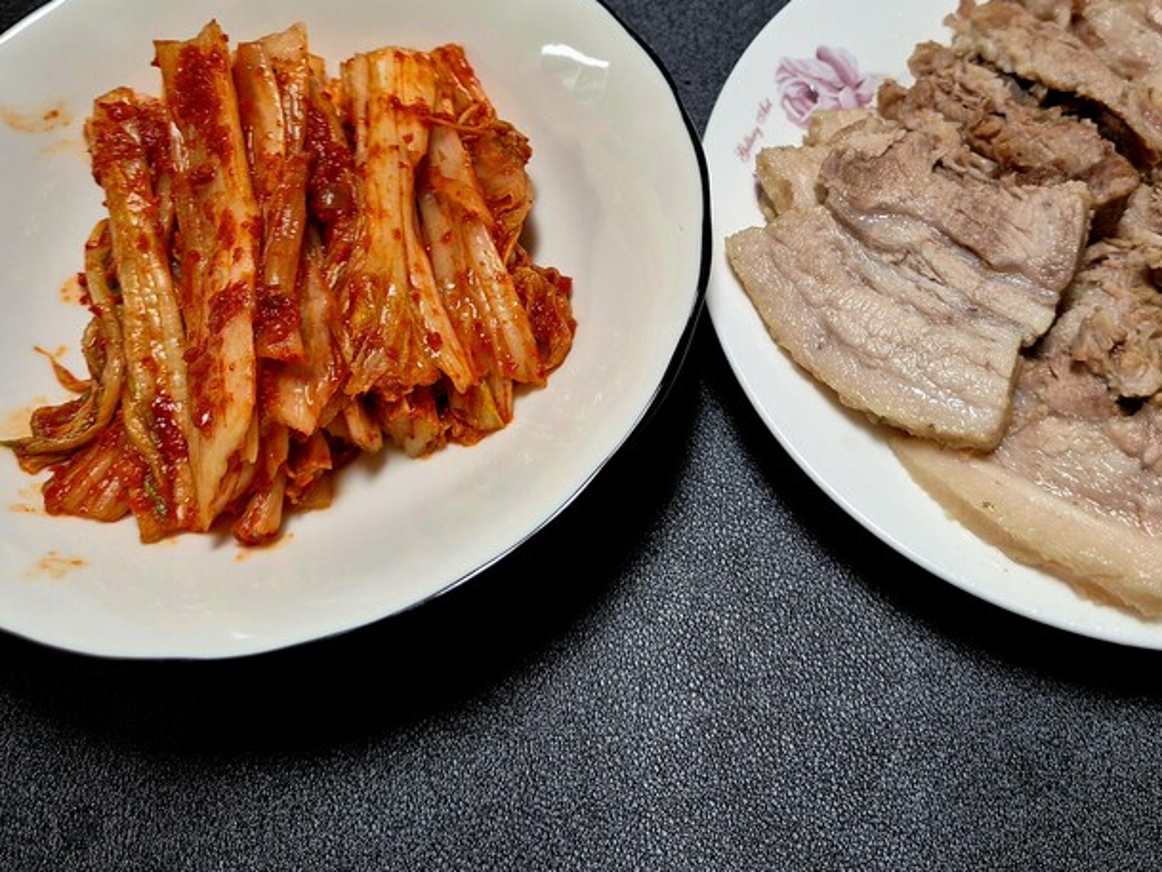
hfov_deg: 53.5
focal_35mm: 34
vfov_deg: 40.9
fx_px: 1142
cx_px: 704
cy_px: 241
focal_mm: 5.4
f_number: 1.8
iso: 100
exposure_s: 1/60.2
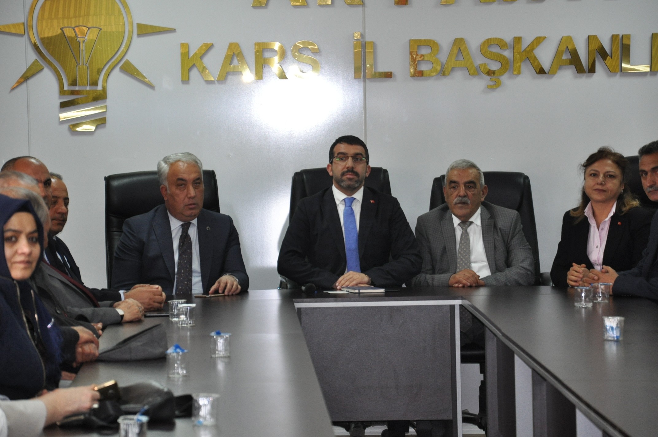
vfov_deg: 8.7
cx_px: 329
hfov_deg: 13.1
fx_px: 2875
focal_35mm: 158
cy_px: 218
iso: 800
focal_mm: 105
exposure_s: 1/60
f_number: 5.6
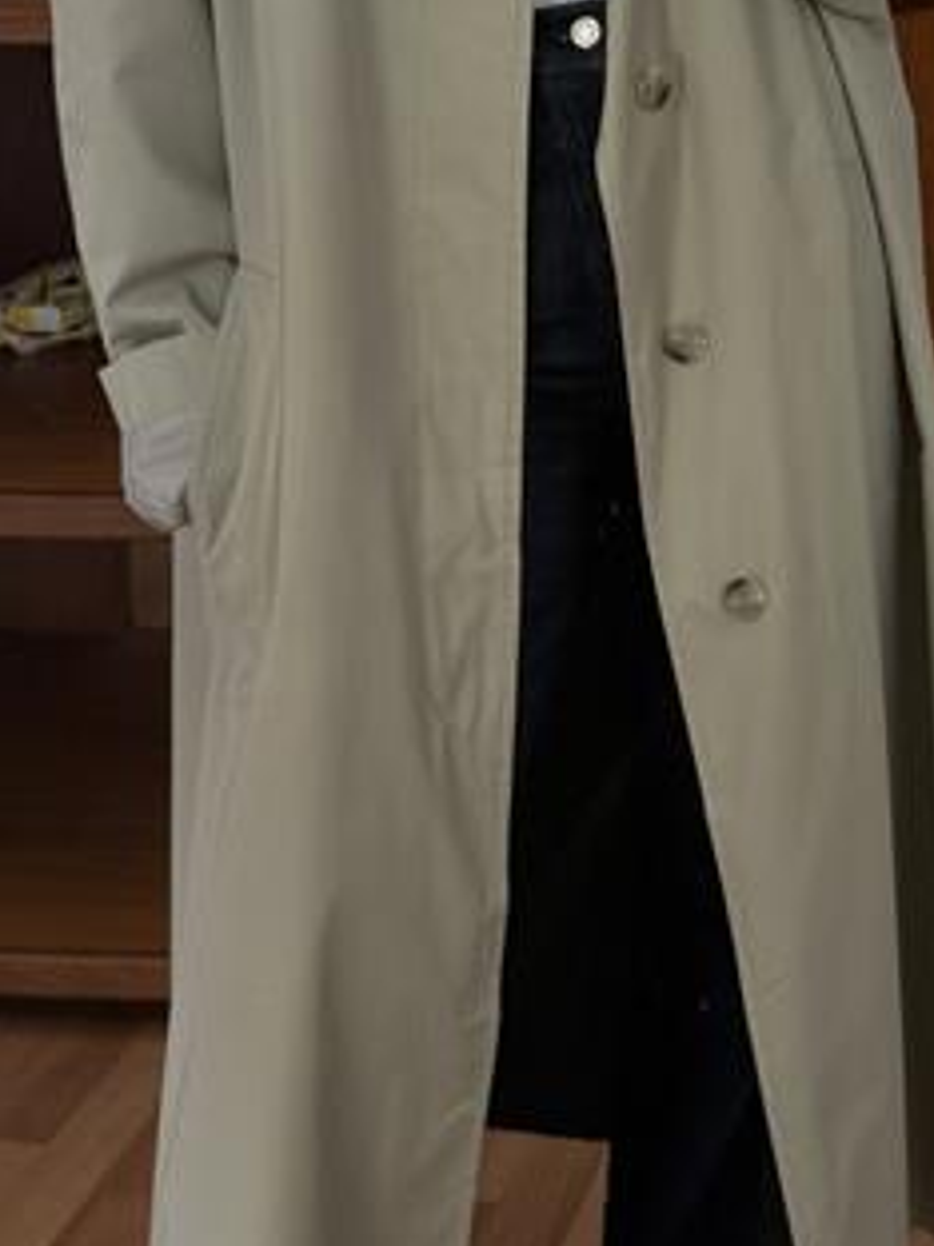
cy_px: 323
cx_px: 579
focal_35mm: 80
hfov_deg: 18.4
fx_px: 2878
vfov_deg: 24.2
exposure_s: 1/50
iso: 100
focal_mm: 6.76
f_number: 1.78
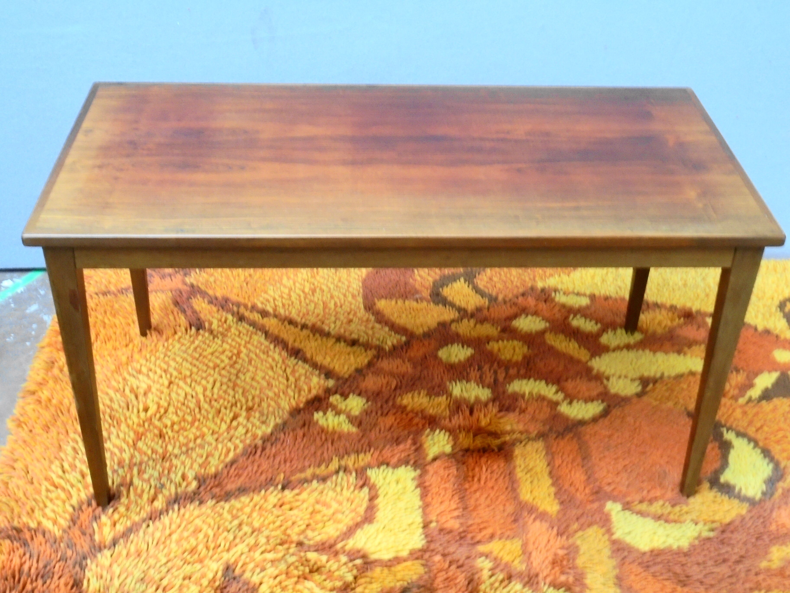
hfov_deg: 43.9
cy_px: 296
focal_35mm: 43
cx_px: 395
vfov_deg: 33.6
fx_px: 981
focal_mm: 7.8
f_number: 4.5
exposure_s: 1/25
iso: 400
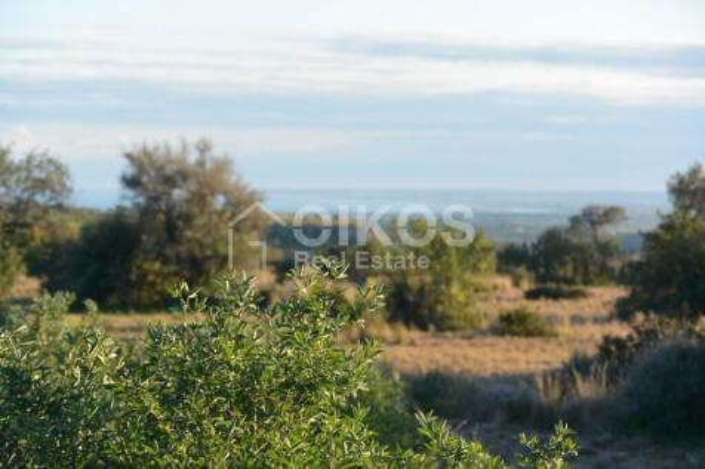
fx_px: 2251
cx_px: 352
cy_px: 234
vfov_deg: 11.9
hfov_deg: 17.8
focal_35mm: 115
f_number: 4
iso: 160
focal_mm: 42.7
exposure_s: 1/500
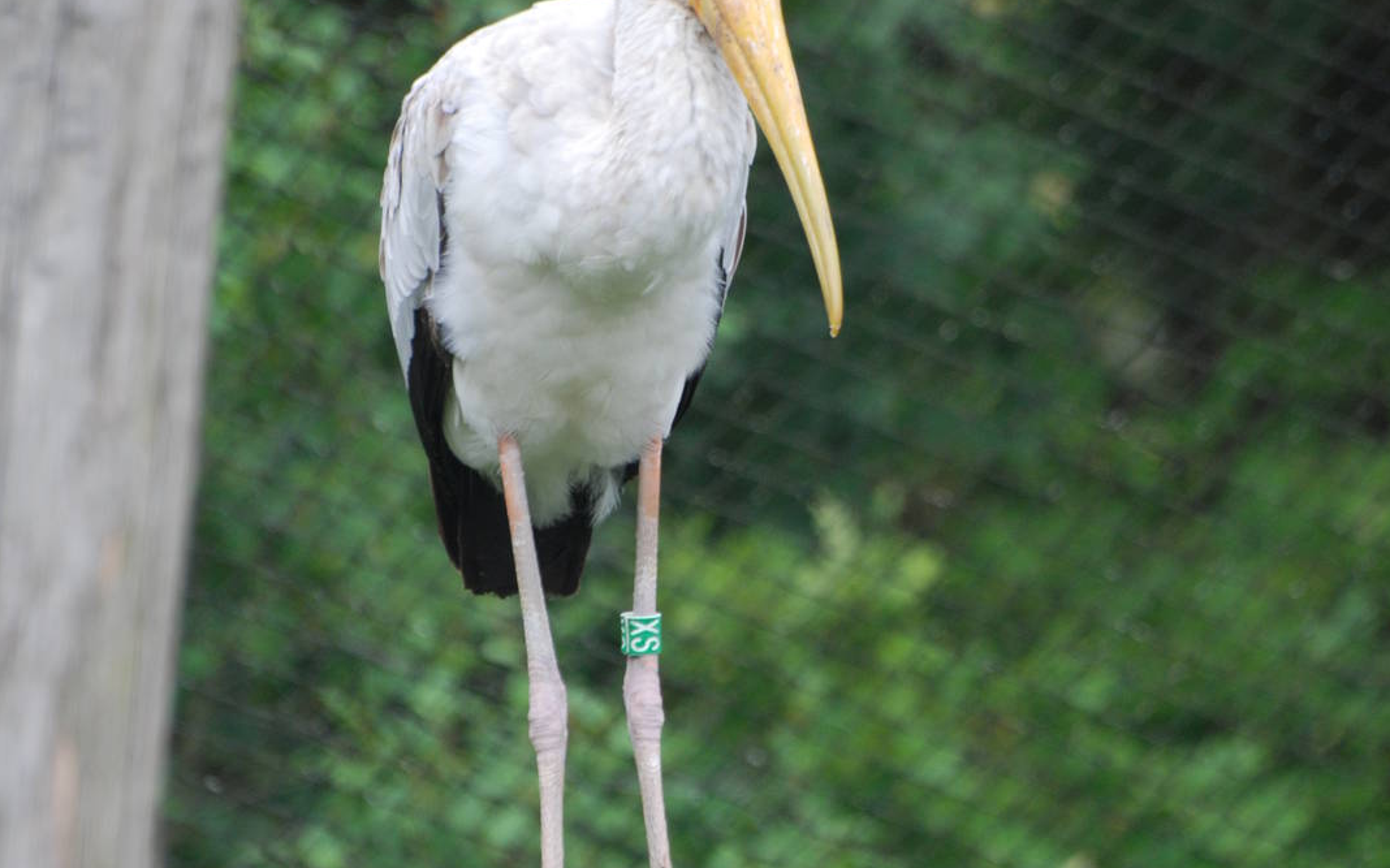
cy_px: 463
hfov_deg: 3.1
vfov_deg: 1.9
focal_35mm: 688
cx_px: 694
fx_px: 26057
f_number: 5.6
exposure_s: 1/200
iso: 400
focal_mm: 300
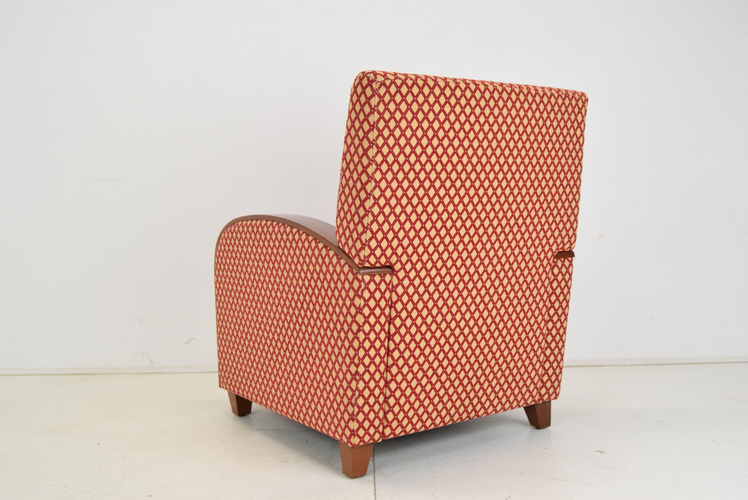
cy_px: 250
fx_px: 811
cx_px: 374
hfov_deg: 49.5
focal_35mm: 39
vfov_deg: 34.3
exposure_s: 1/200
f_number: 7.1
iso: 1600
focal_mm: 26
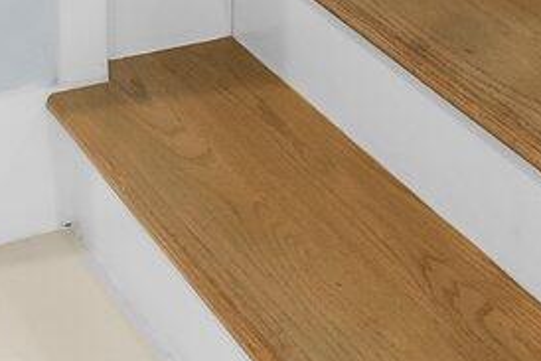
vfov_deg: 9.9
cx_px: 263
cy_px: -644
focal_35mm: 112
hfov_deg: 18.3
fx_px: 1684
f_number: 9
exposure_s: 1/8
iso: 400
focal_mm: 10
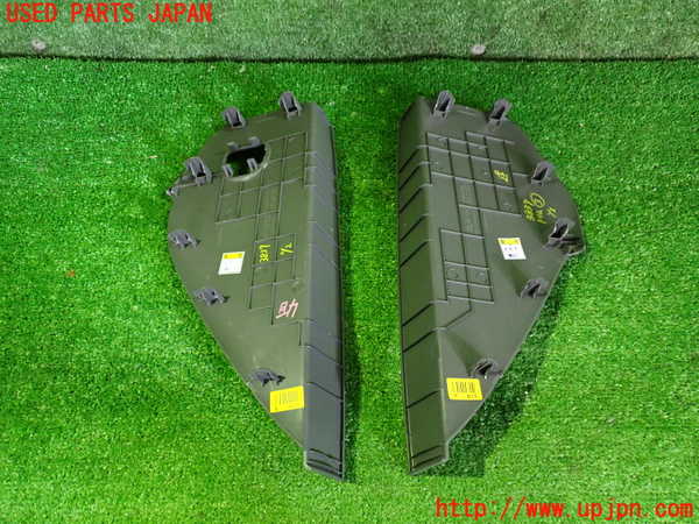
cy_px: 262
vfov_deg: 46.8
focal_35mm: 30
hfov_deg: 60.0
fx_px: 606
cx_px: 350
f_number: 2.3
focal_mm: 5.4
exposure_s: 1/20
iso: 800
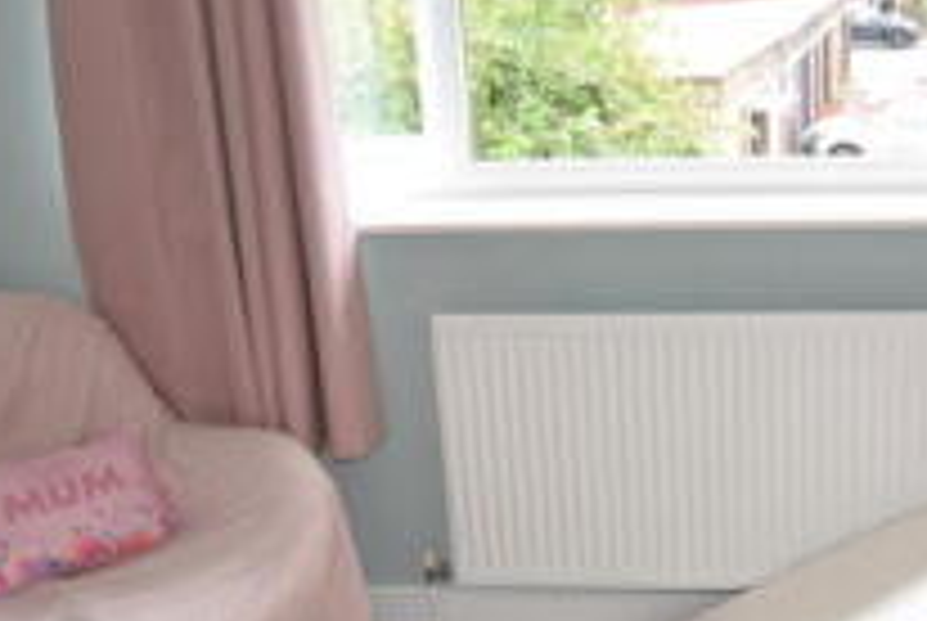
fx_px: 1413
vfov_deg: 24.6
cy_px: 434
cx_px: 691
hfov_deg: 35.5
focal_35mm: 55
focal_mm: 11.5
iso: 280
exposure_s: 1/125
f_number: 5.6
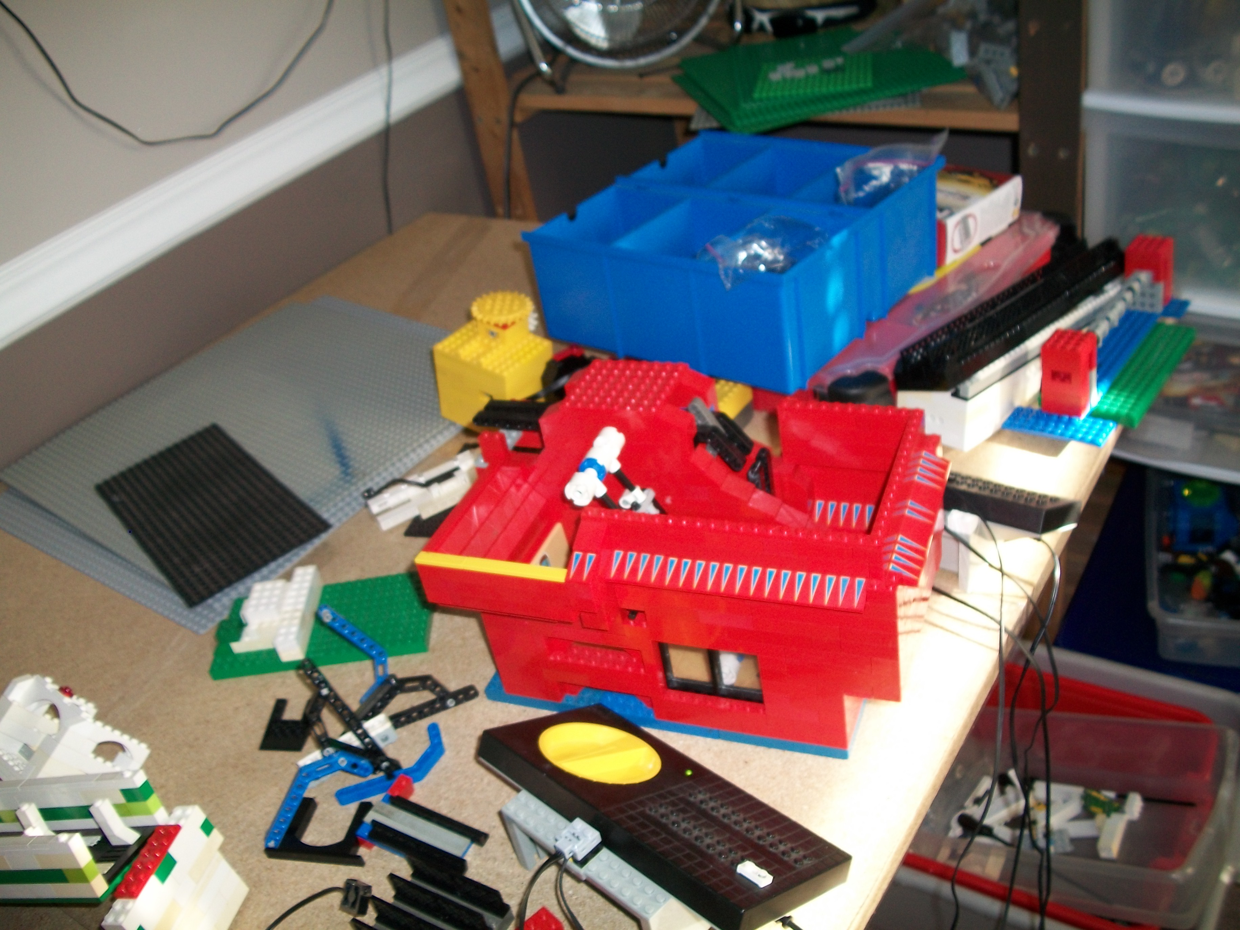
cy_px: 465
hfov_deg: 56.8
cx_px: 620
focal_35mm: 32
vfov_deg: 44.2
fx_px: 1146
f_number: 2.9
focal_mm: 5.7
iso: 80
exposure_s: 1/30
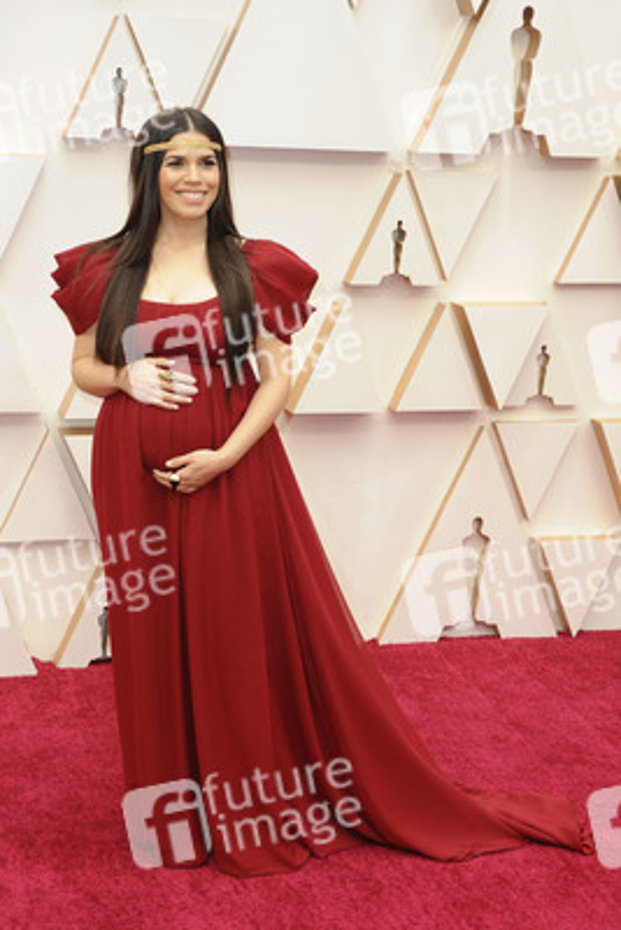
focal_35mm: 52
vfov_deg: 38.2
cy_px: 465
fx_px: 1344
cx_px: 310
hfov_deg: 26.0
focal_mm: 52
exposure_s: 1/200
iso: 800
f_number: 7.1
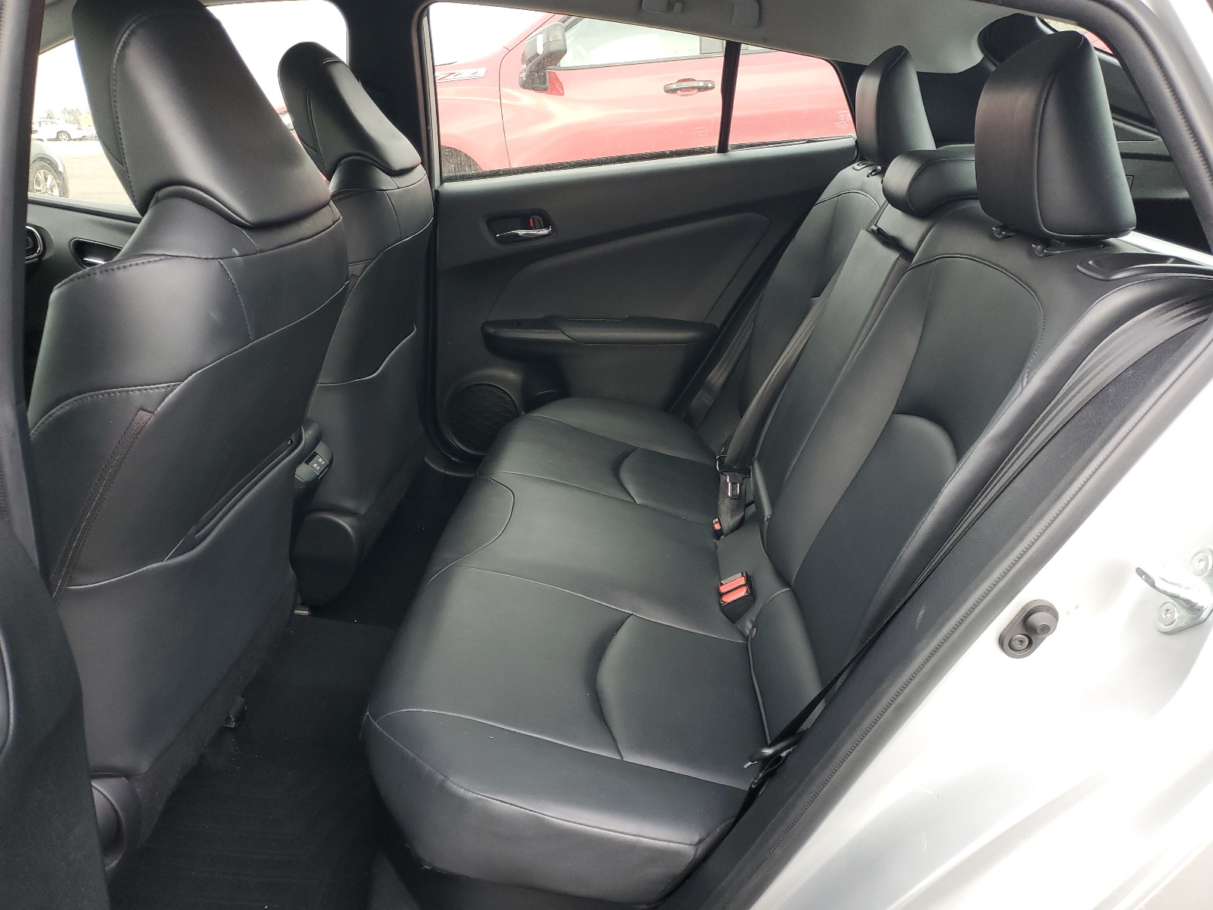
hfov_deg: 67.3
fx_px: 911
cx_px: 606
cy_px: 455
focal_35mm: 26
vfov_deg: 53.1
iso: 75
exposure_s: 1/120
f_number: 1.5
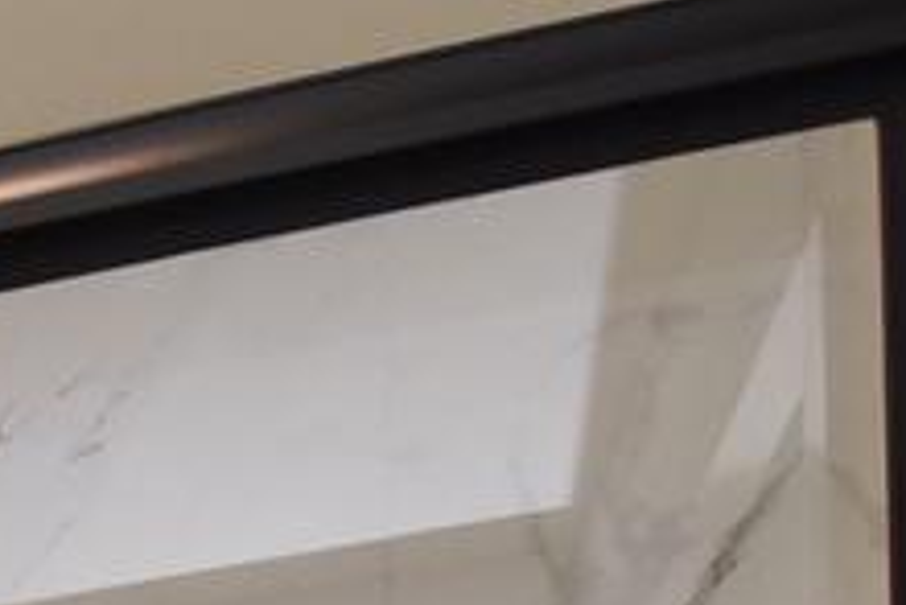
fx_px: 2972
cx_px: -1569
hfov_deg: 12.0
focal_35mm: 118
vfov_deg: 9.4
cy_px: 1778
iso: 800
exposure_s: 1/60
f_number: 9
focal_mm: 12
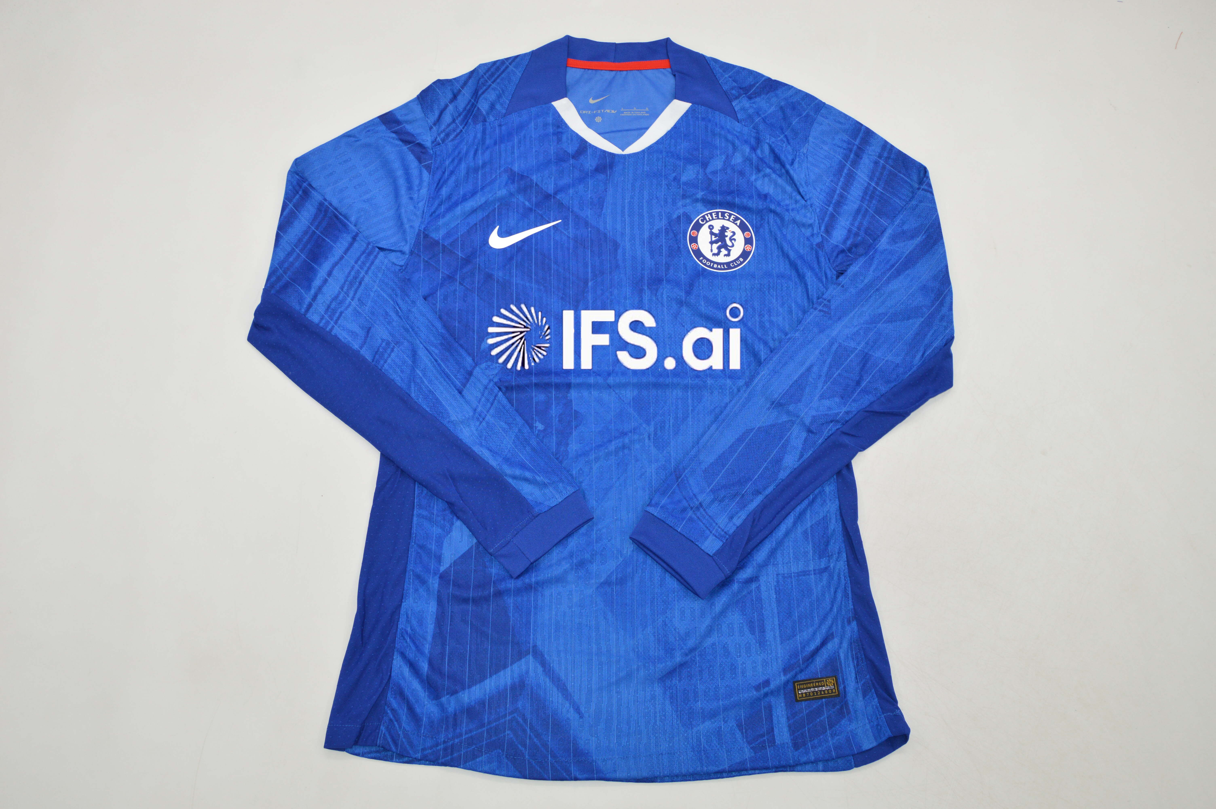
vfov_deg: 41.6
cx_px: 608
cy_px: 404
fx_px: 1063
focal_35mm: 32
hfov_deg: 59.5
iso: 400
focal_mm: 21
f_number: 7.1
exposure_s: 1/200
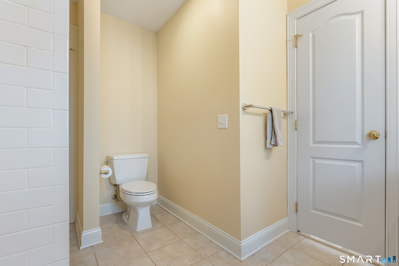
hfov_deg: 96.7
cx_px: 200
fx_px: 177
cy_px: 133
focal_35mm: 16
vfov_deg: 73.7
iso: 100
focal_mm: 16
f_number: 7.1
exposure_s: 1/1.67
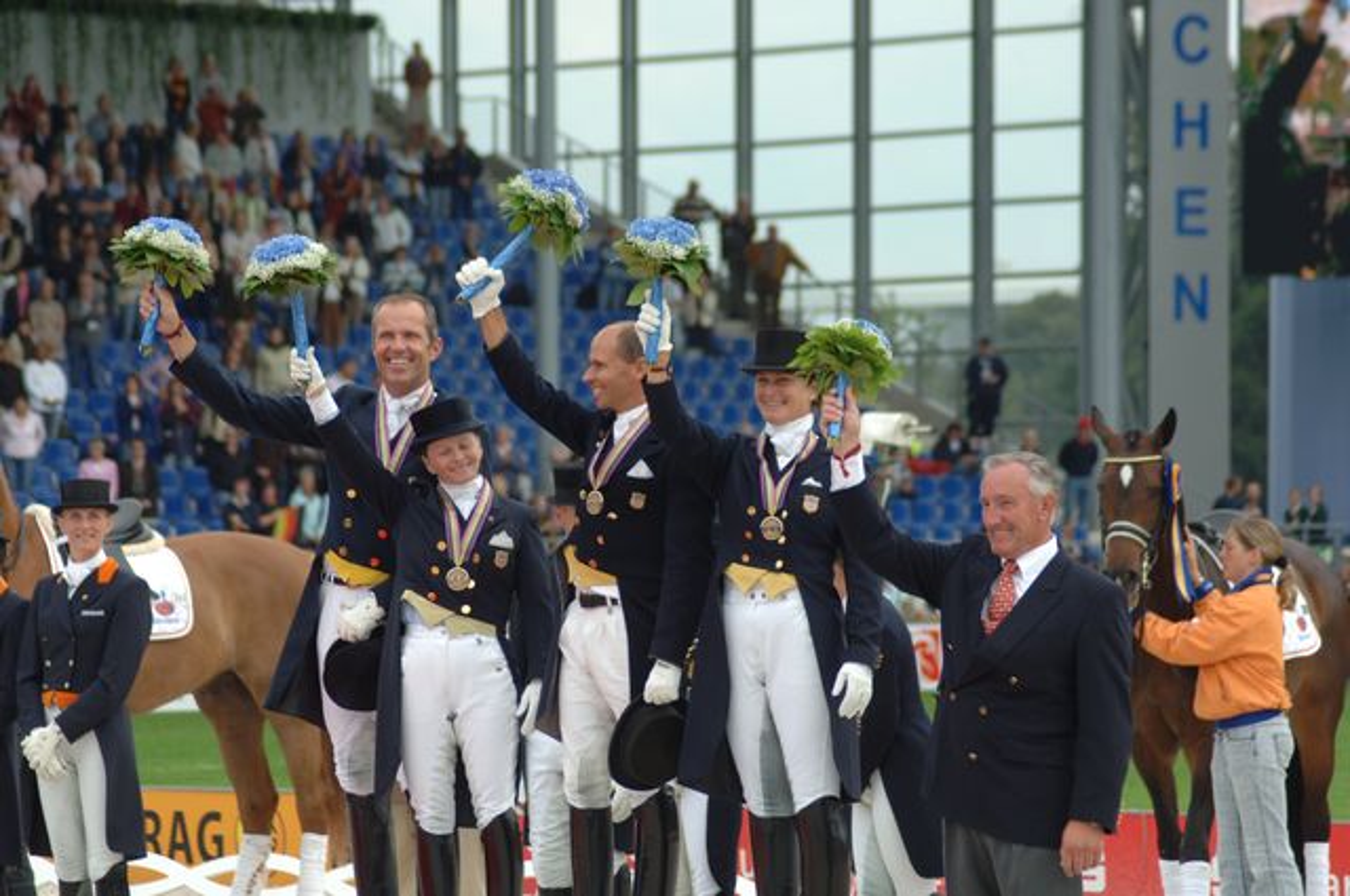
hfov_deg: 9.5
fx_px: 8146
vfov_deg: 6.3
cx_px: 675
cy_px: 448
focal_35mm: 218
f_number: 5.6
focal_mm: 145
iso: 200
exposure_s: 1/250
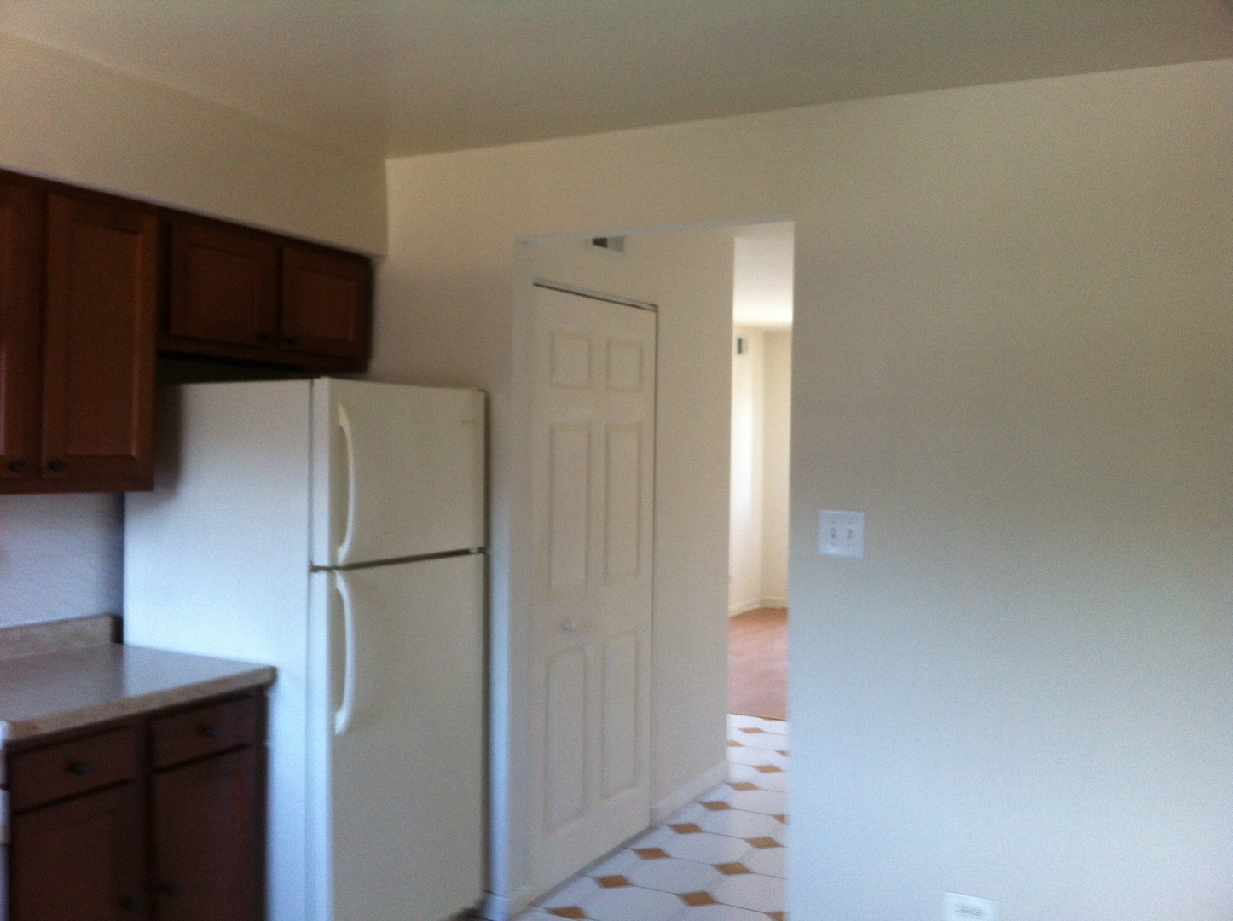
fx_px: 1245
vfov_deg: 40.6
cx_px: 616
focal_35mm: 35
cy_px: 460
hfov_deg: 52.7
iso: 125
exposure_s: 1/15
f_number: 2.8
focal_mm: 3.85
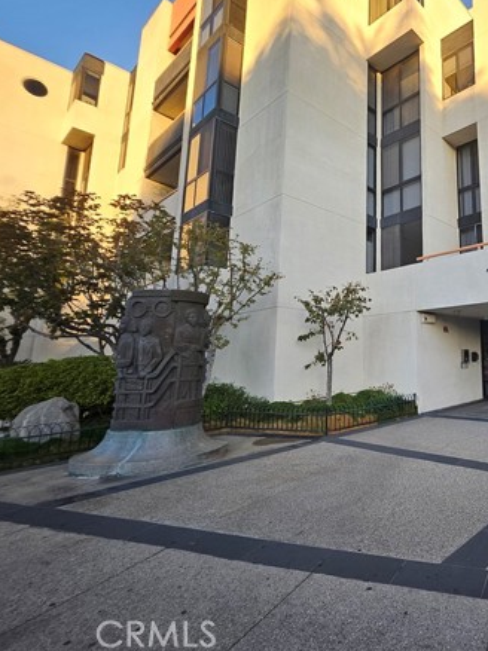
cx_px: 442
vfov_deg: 84.5
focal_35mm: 19
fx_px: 357
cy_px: 299
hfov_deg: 58.4
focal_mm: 1.7
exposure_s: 1/169
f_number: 2.2
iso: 32
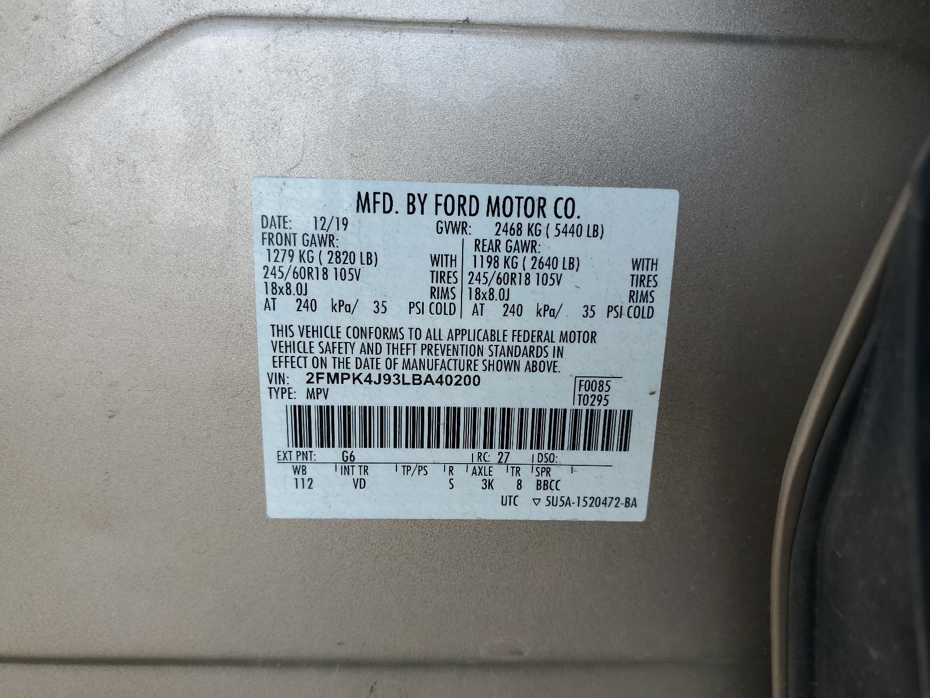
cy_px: 349
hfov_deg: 67.3
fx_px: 699
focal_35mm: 26
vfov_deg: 53.1
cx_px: 465
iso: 50
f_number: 1.5
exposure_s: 1/435
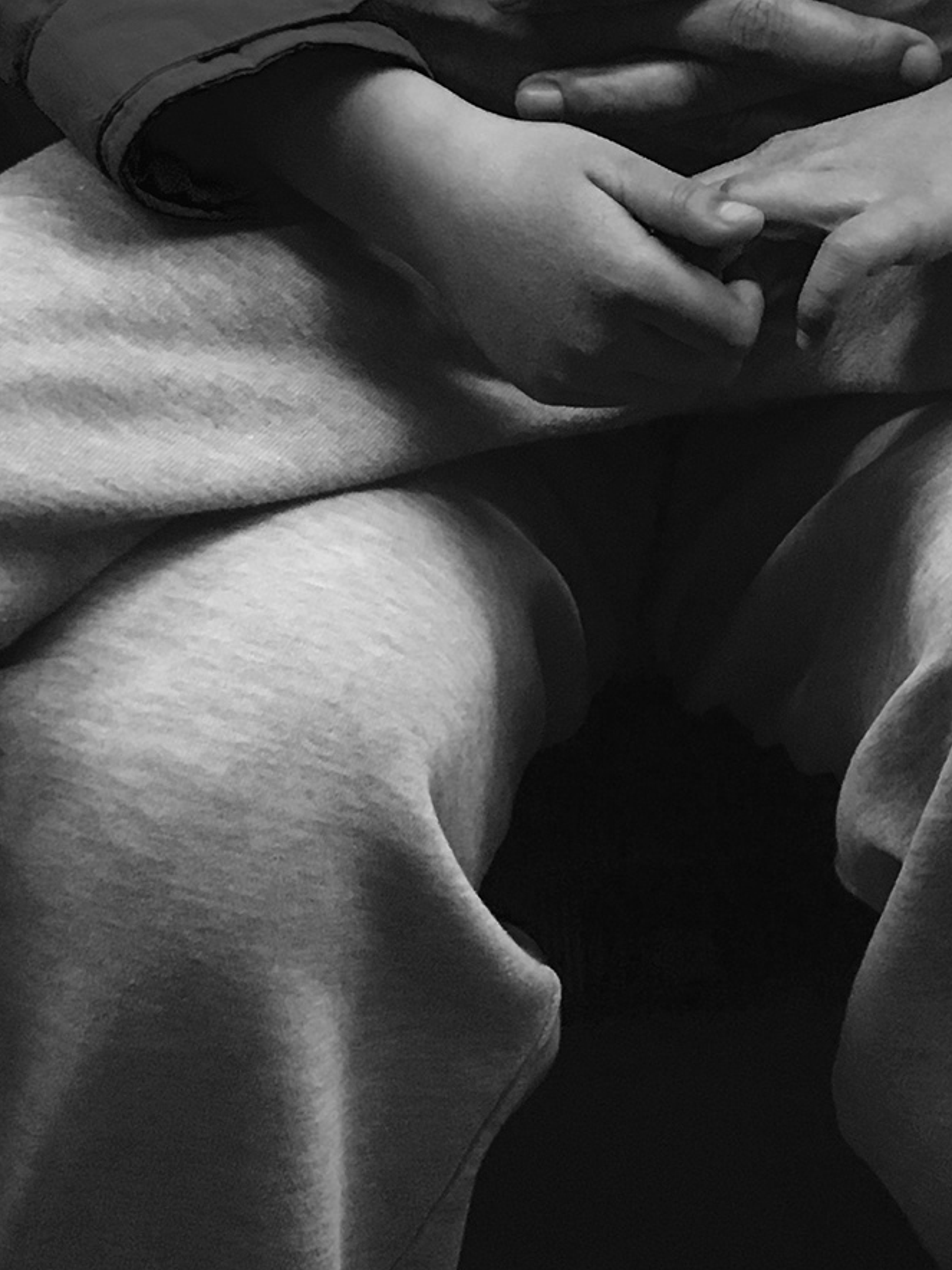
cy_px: 42
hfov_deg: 17.0
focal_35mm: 84
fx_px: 3080
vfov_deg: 22.5
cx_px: 1074
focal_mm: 4.15
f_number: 2.2
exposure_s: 1/33
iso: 200
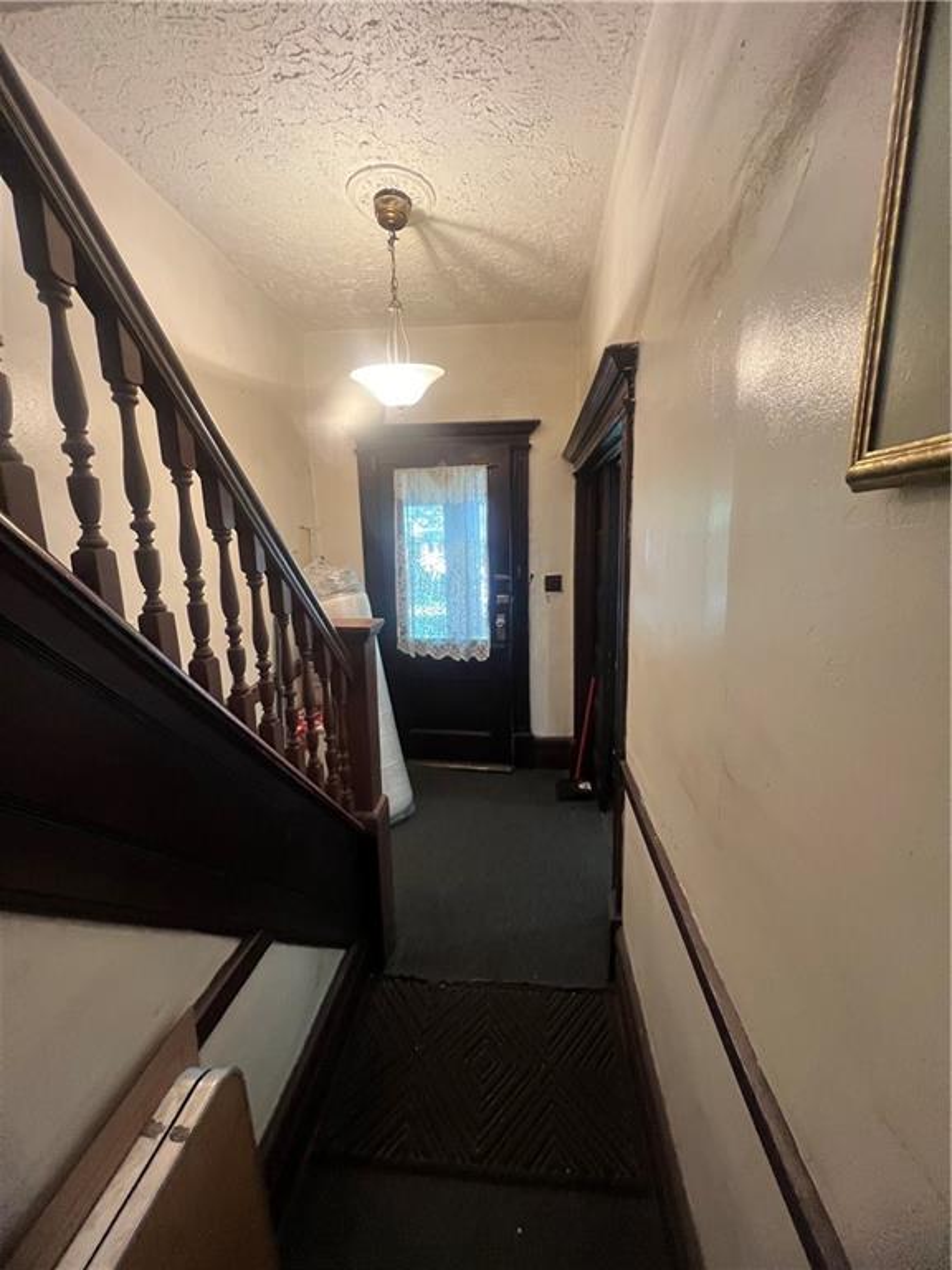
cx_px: 476
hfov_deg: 89.9
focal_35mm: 13
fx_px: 477
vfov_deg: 106.2
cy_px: 635
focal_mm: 1.57
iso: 500
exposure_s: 1/60
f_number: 1.8
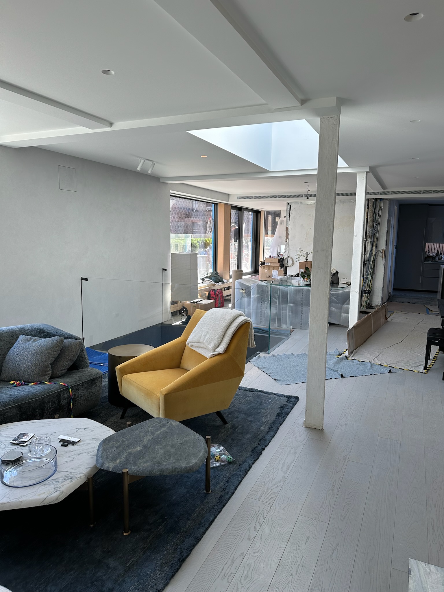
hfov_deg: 56.8
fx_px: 410
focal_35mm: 24
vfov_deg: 71.6
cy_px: 296
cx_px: 222
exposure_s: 1/191
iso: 64
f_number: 1.78
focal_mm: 6.86
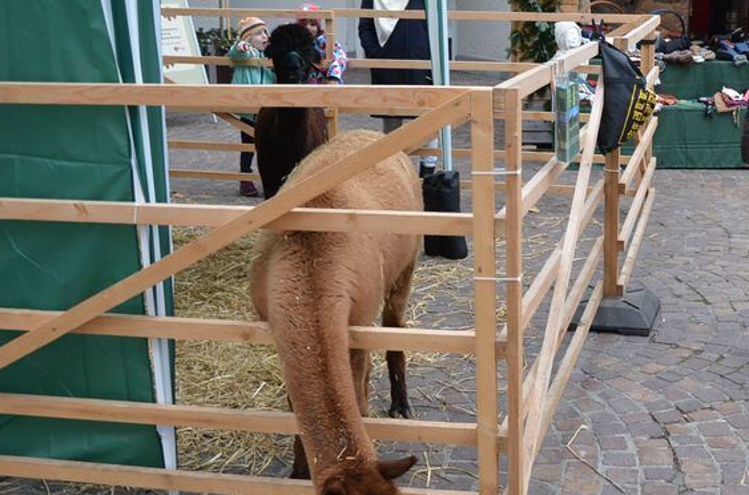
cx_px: 565
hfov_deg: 40.0
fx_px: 996
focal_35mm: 48
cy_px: 245
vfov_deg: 27.9
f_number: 4
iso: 400
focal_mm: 18
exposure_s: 1/60
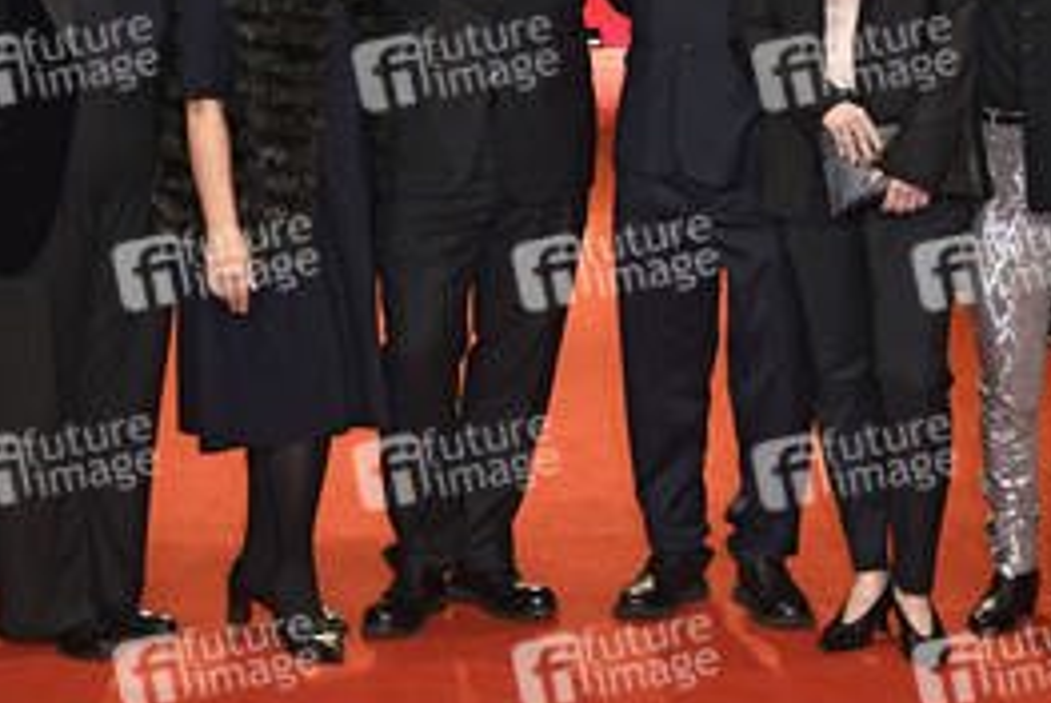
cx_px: 510
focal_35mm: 65
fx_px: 1900
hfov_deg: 30.9
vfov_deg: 20.8
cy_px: 164
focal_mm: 38
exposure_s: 1/160
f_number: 5
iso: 1250
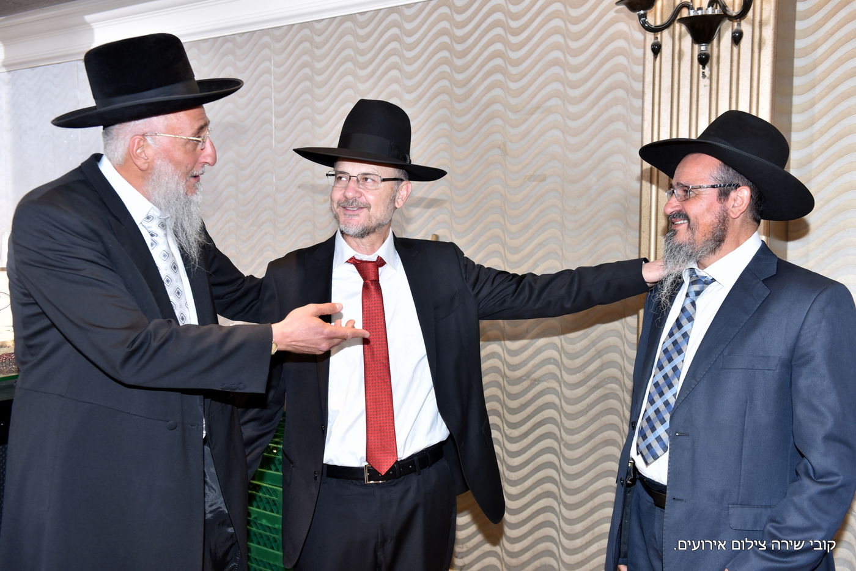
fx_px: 903
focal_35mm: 38
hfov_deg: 50.7
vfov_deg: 35.0
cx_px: 428
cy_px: 286
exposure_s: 1/100
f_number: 3.5
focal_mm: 38
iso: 500
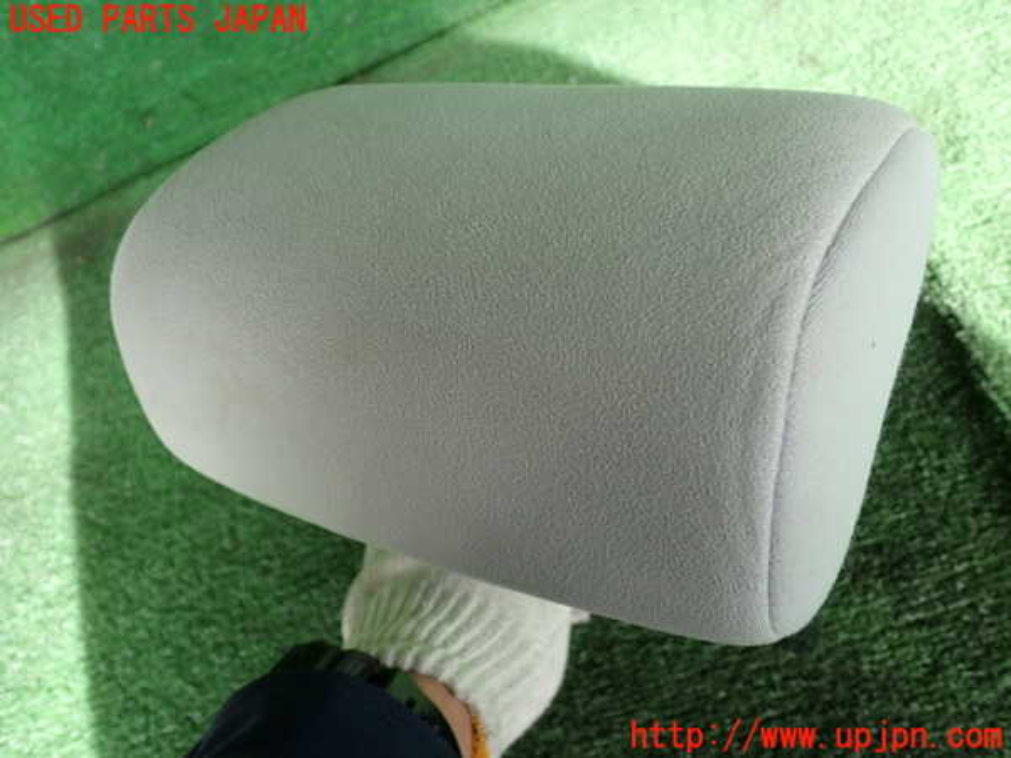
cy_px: 379
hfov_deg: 56.8
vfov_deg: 44.2
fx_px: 935
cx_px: 506
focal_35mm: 32
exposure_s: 1/125
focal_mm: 5.79
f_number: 2.4
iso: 200
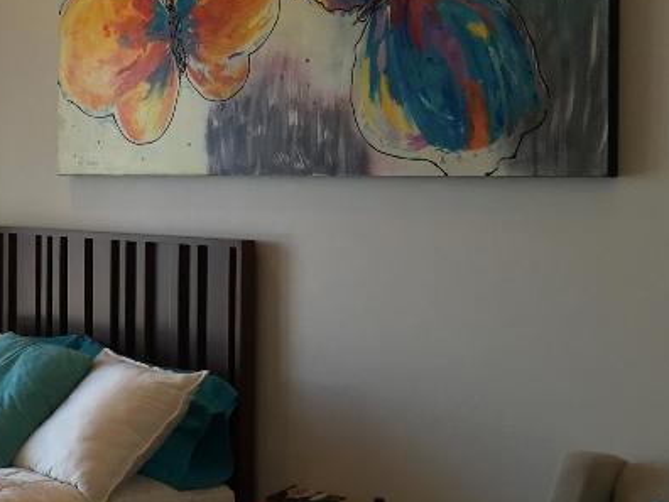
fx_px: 1449
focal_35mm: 75
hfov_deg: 23.5
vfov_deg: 19.6
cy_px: 220
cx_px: -160
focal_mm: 4.15
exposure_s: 1/60
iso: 25
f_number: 2.2
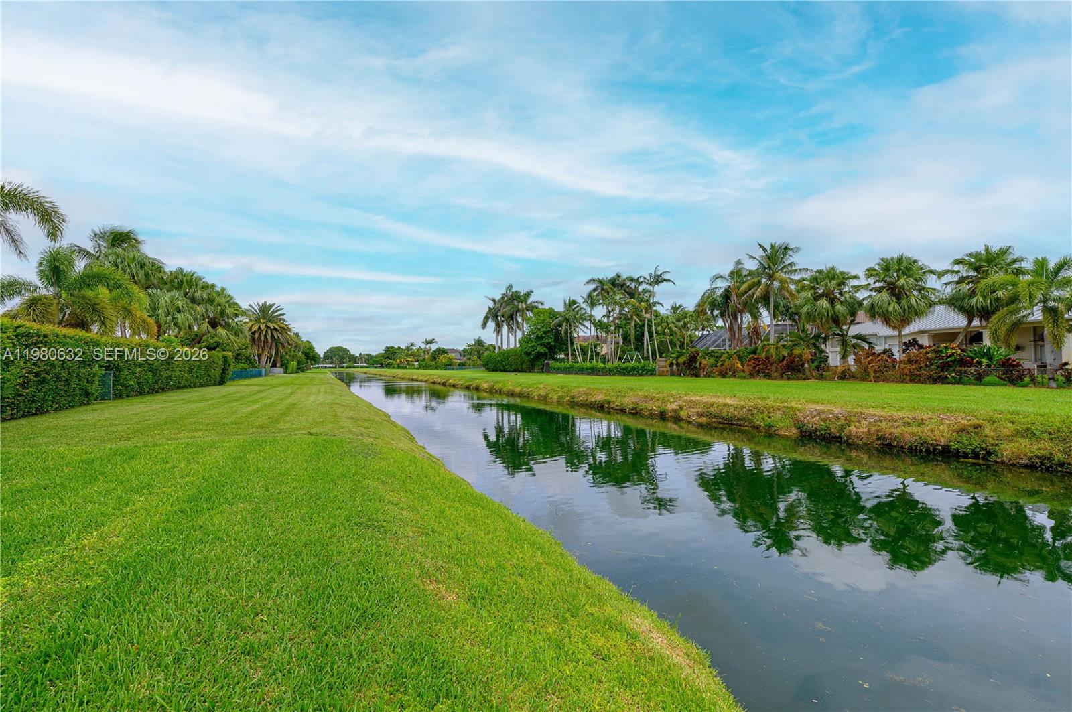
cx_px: 536
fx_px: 416
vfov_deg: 81.1
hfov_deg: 104.3
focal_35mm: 14
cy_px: 356
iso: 125
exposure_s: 1/320
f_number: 7.1
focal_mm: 14
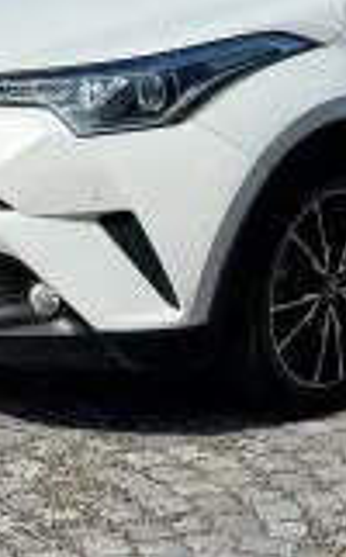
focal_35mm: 57
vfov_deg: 34.5
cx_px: 311
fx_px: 864
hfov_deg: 22.1
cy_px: 100
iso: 80
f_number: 1.78
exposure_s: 1/7353
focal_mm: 6.76
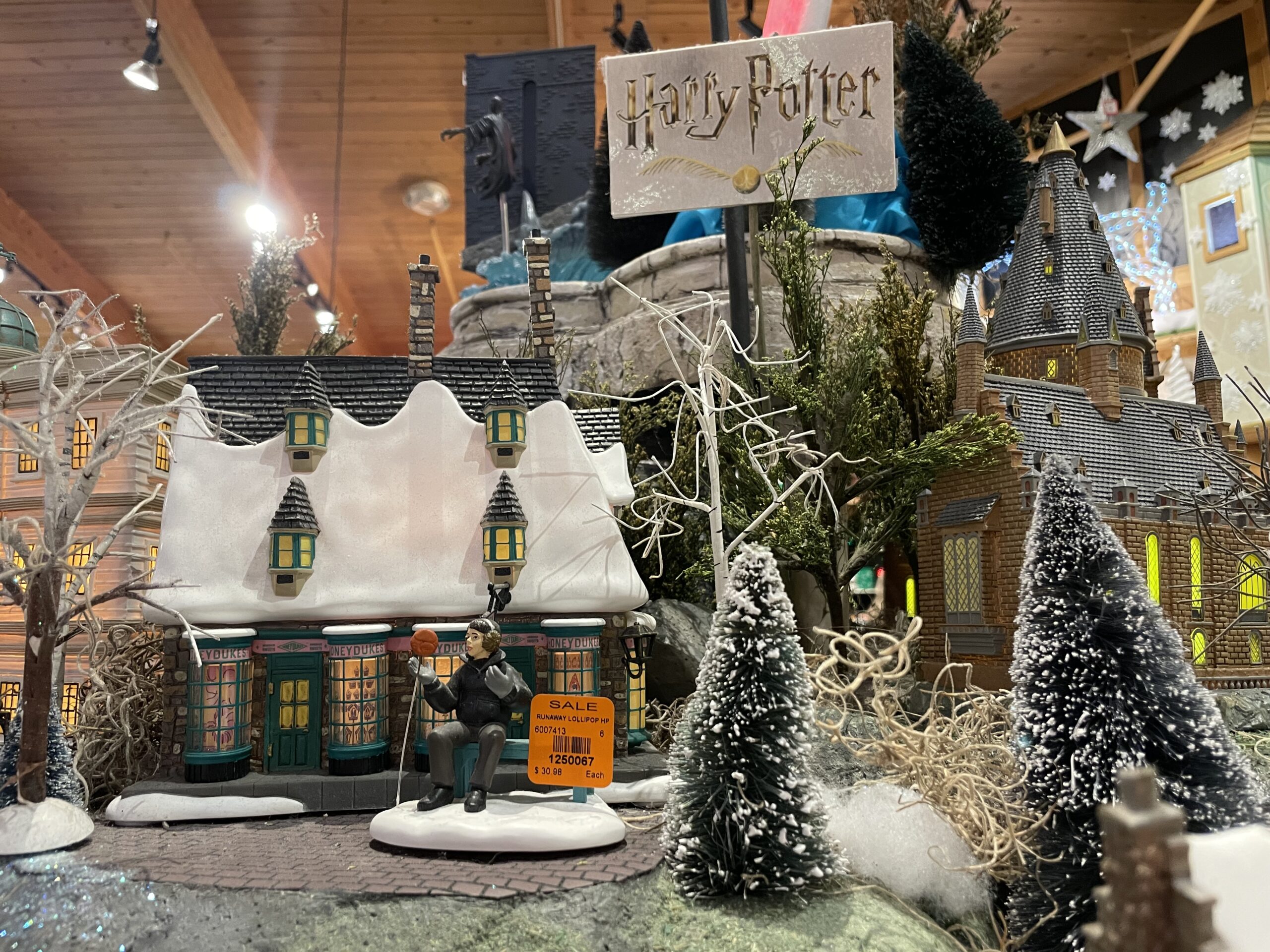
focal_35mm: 26
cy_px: 476
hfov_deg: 67.3
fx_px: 954
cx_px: 635
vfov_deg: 53.1
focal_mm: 4.2
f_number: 1.6
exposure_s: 1/60
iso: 250
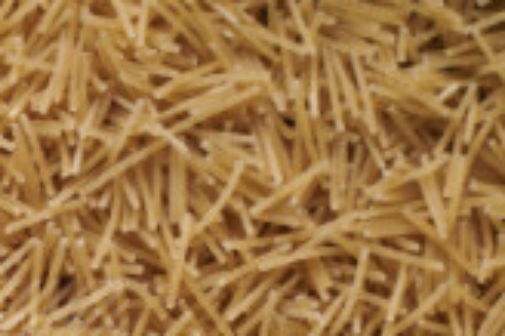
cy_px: 811
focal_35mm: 244
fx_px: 3419
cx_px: -640
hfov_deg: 7.9
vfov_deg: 5.4
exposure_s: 1/100
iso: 160
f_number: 8
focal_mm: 50
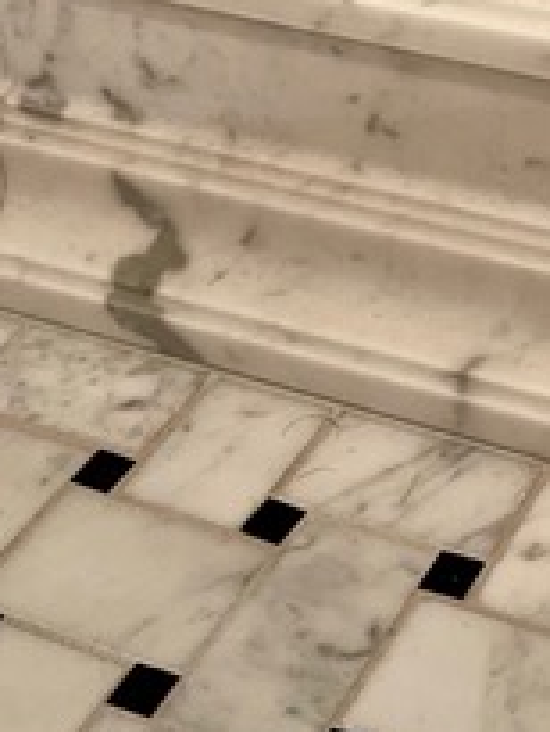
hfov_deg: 16.7
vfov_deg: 23.0
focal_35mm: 81
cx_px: 800
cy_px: -29
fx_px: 1714
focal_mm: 5.1
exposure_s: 1/60
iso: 200
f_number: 1.6
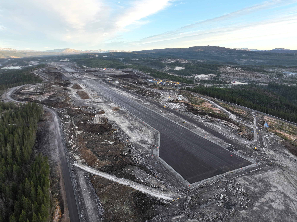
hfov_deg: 71.6
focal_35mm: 24
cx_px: 148
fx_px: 206
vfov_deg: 56.8
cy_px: 111
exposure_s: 1/320
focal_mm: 12.29
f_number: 2.8
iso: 220
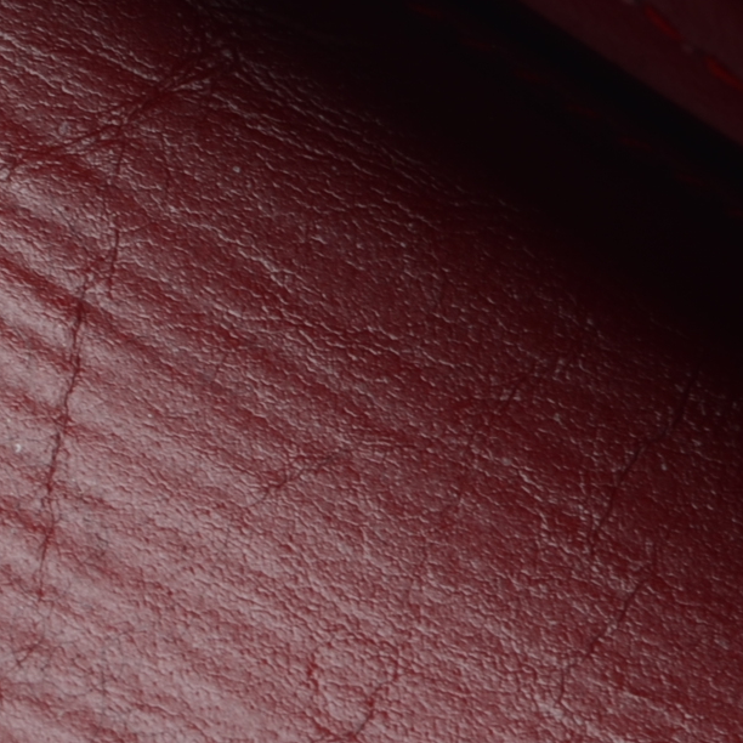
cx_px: -47
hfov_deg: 7.1
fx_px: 5974
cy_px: 296
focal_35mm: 246
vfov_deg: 7.1
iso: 100
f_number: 18
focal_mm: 48
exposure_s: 1/100
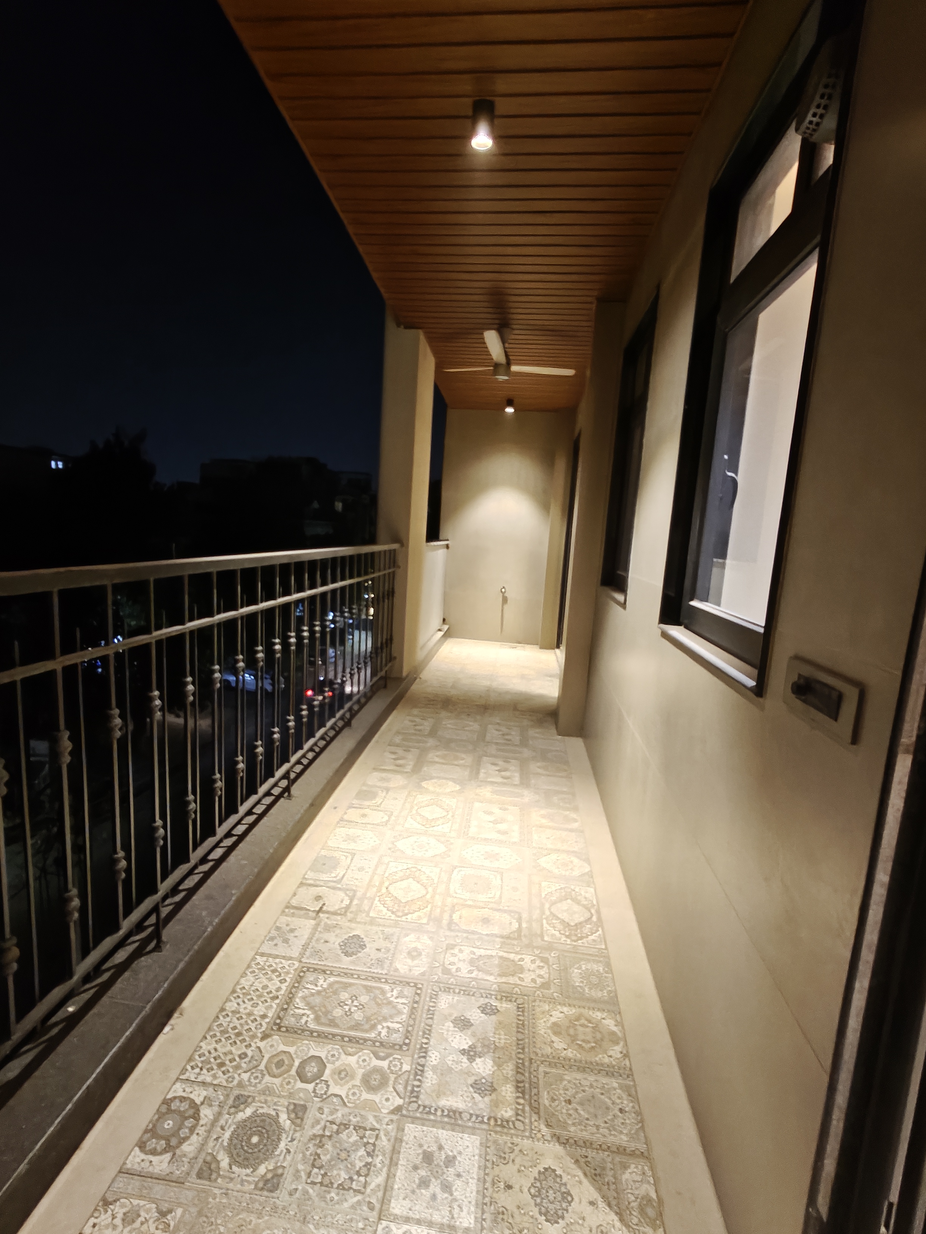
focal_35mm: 16
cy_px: 617
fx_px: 571
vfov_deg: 94.5
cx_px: 463
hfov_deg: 78.1
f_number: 2.2
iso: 1600
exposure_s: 1/20
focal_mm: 1.68
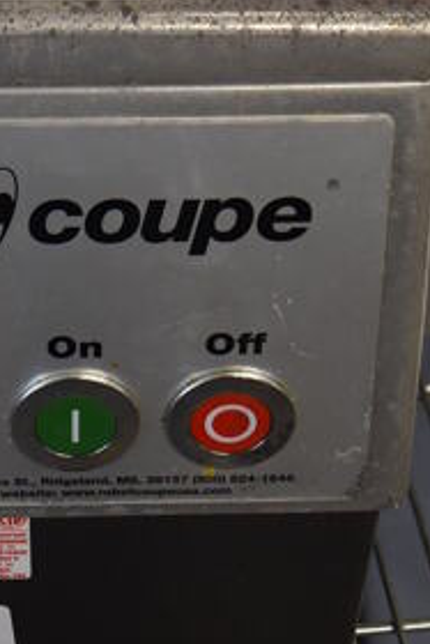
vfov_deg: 20.6
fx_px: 1575
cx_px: 69
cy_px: -245
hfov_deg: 15.4
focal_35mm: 88
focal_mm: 18
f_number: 3.5
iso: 800
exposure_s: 1/160
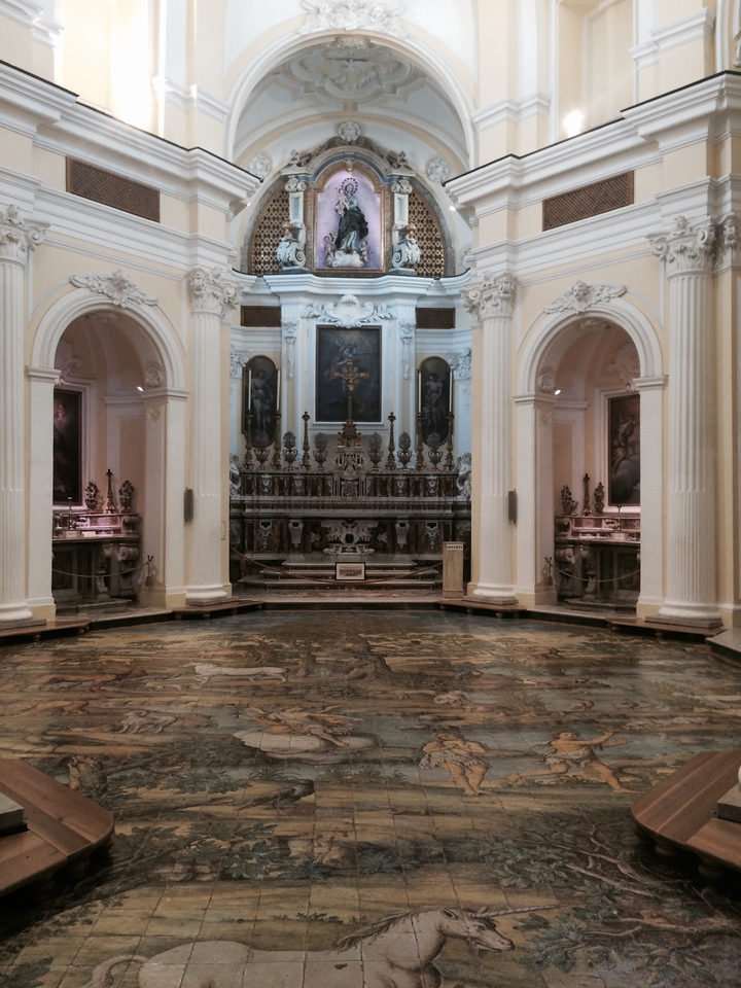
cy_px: 494
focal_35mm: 29
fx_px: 828
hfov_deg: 48.2
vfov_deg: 61.7
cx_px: 370
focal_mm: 4.15
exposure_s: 1/33
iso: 125
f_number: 2.2
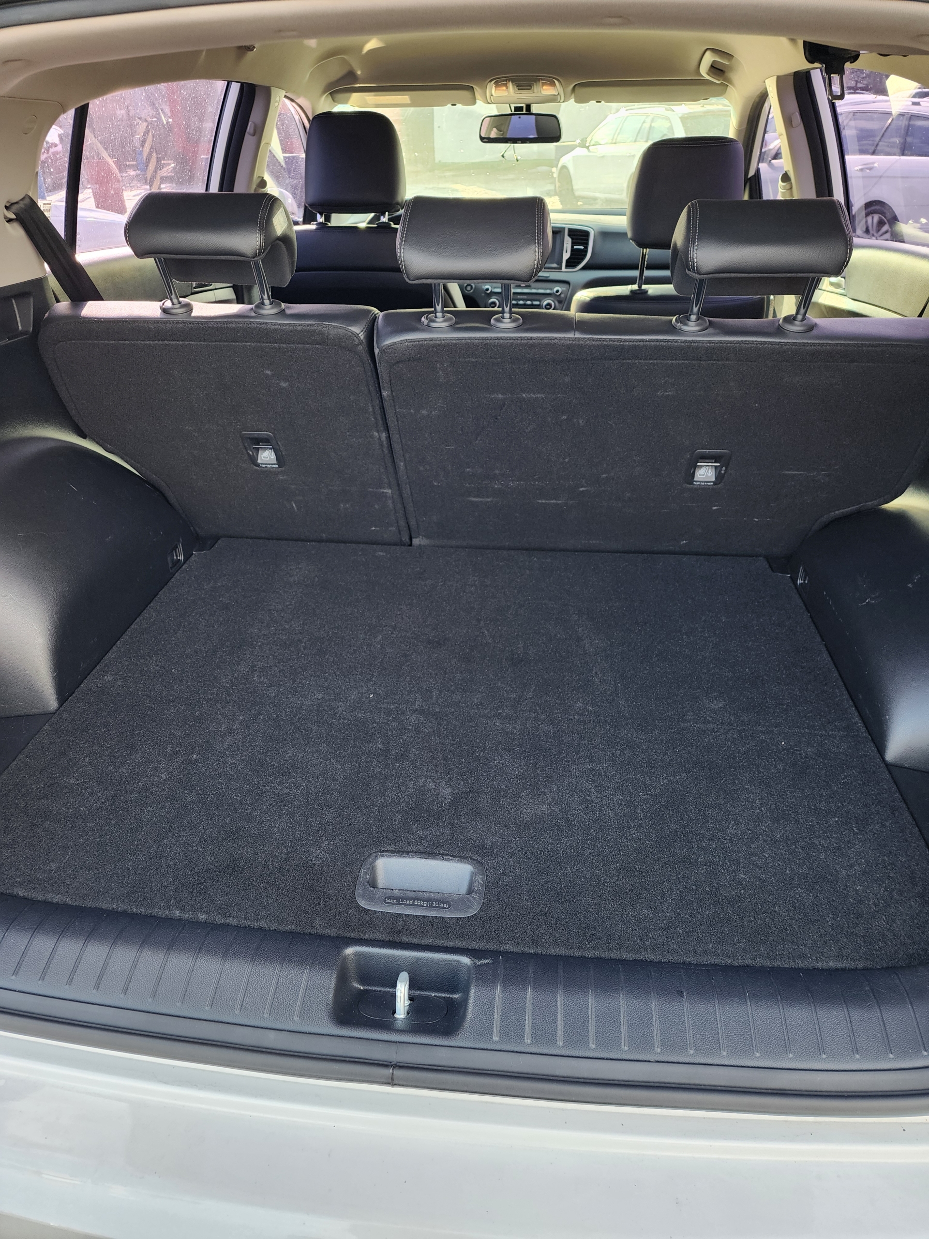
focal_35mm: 23
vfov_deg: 73.9
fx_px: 823
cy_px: 620
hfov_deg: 58.9
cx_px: 464
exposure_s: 1/180
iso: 100
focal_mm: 6.4
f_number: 1.8
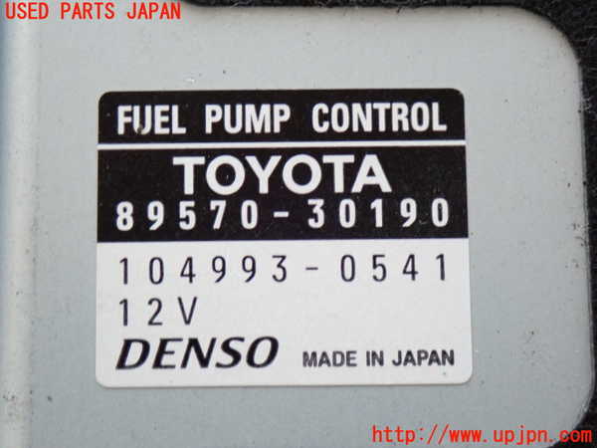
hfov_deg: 22.3
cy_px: 224
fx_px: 1518
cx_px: 298
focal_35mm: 88
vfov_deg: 16.8
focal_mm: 15.66
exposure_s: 1/20
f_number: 4.5
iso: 1250
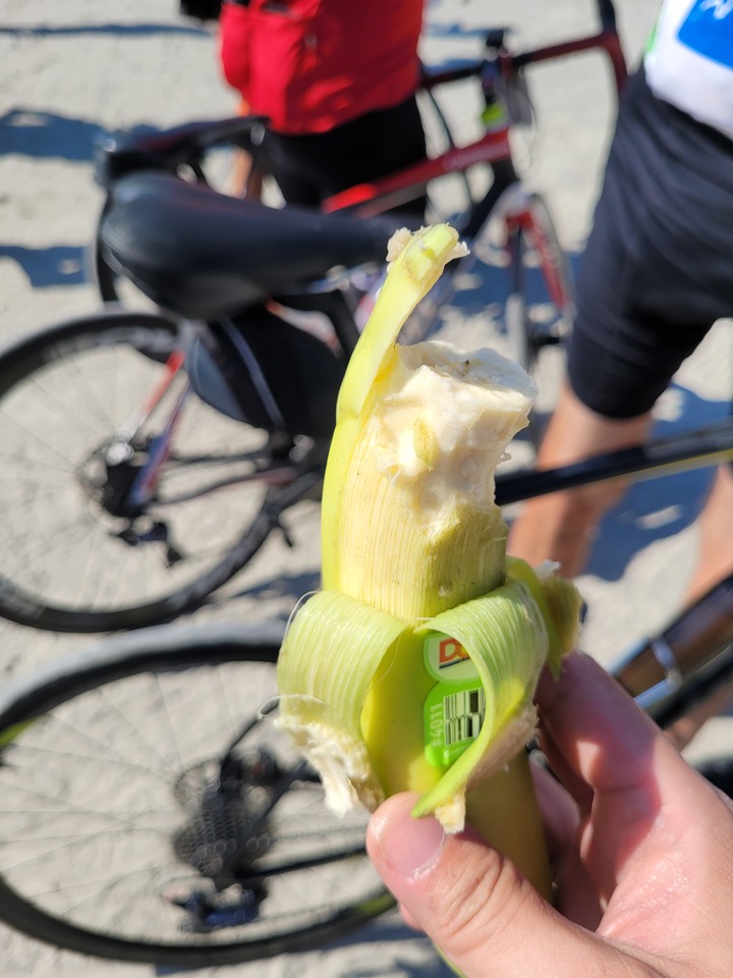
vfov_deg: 67.3
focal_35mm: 26
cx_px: 366
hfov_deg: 53.1
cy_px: 489
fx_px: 734
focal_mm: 5.4
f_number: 1.8
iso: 40
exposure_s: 1/2082
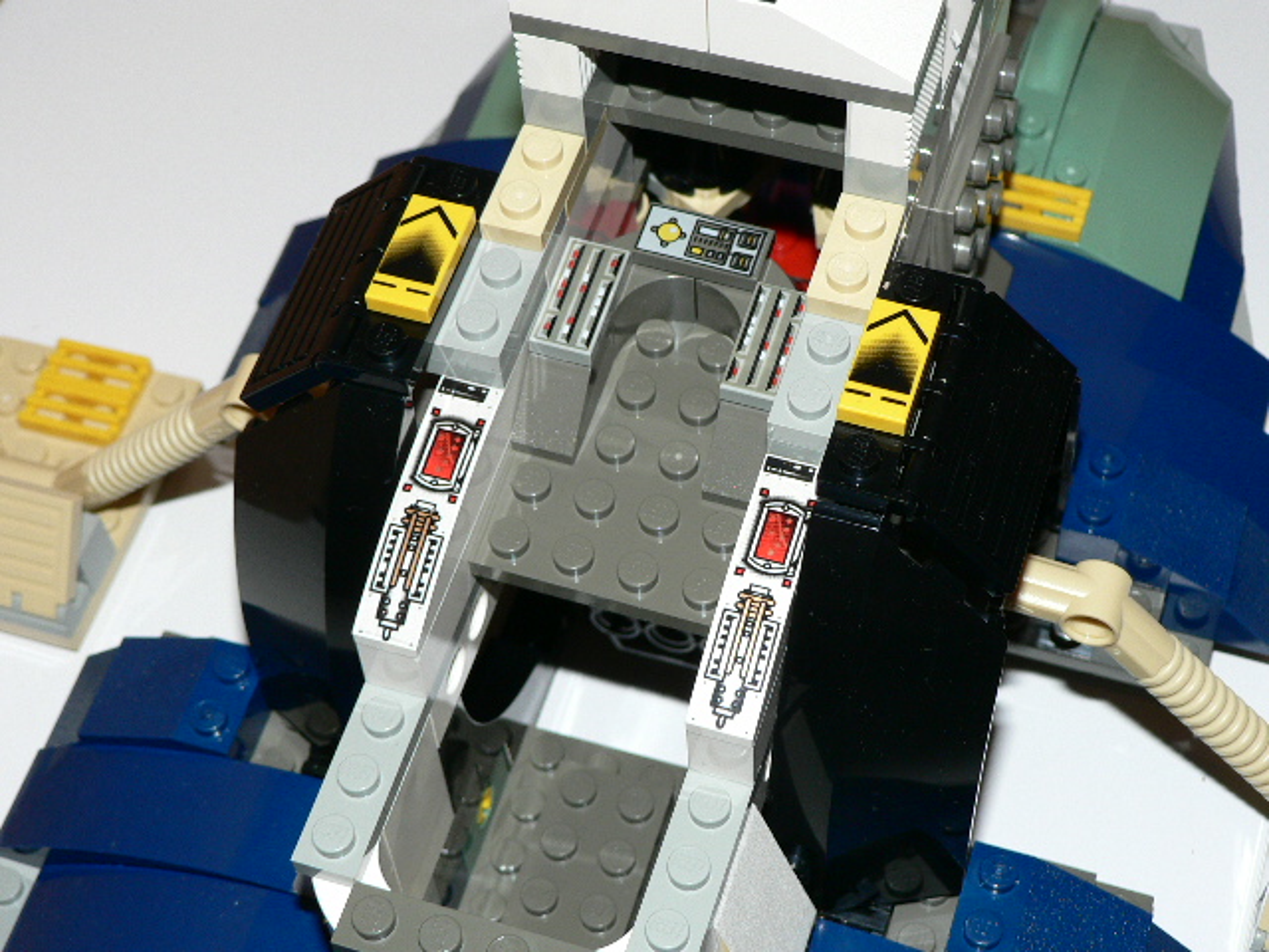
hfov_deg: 27.8
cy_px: 476
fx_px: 2566
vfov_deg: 21.0
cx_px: 634
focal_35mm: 70
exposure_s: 1/60
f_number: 4
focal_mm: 11.6
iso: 100
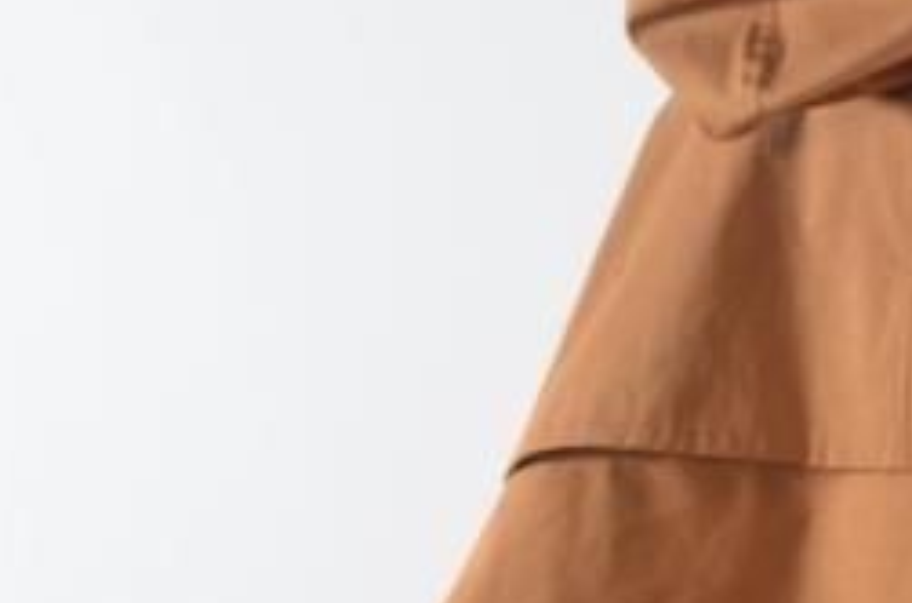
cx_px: 887
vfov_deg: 7.1
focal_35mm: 191
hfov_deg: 10.7
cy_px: 657
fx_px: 4826
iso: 800
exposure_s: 1/60
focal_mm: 40
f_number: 4
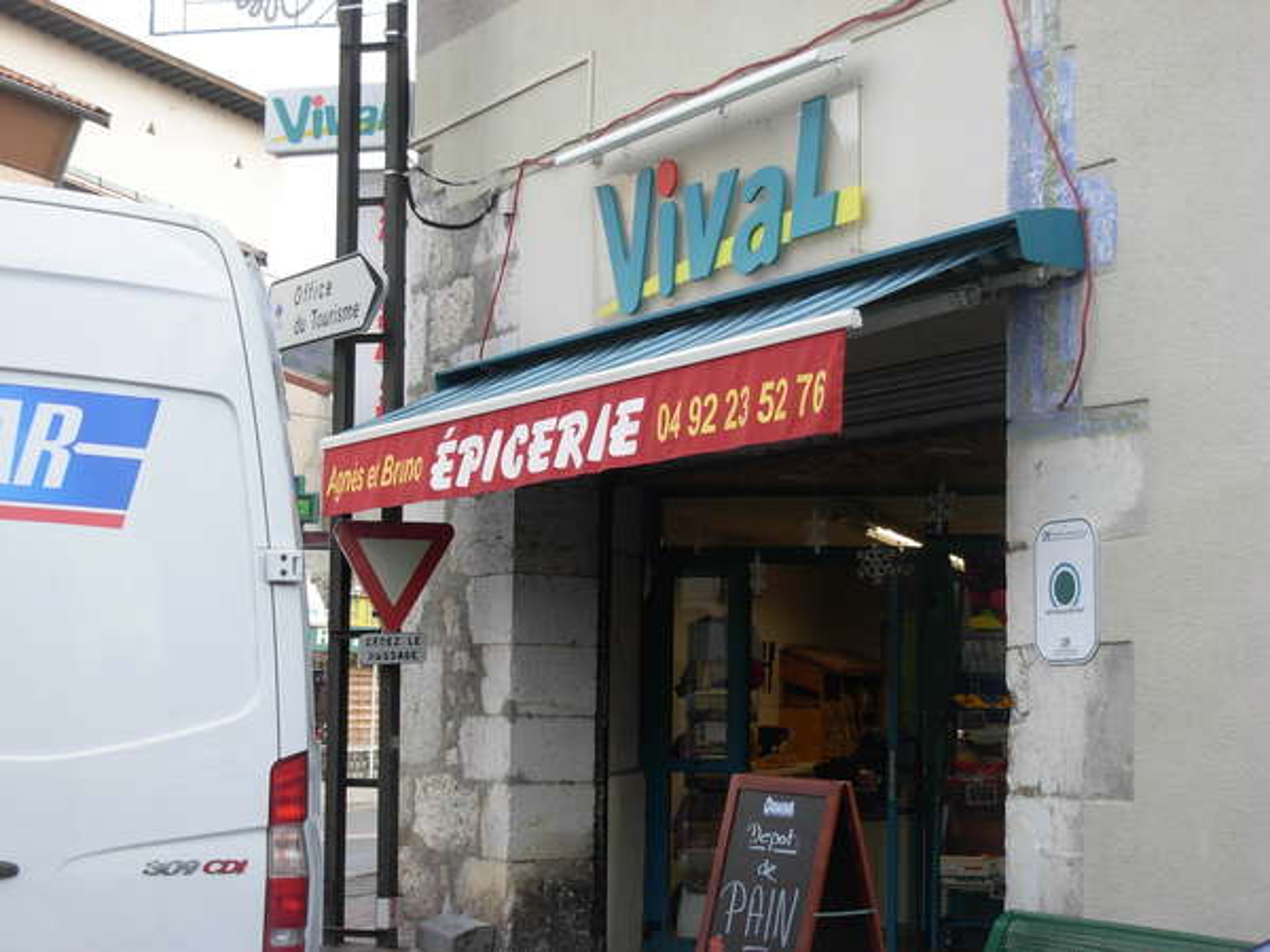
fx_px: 2568
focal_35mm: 70
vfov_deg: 21.0
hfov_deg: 27.8
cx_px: 635
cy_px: 476
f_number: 3.5
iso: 79
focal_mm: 11.5
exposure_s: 1/166
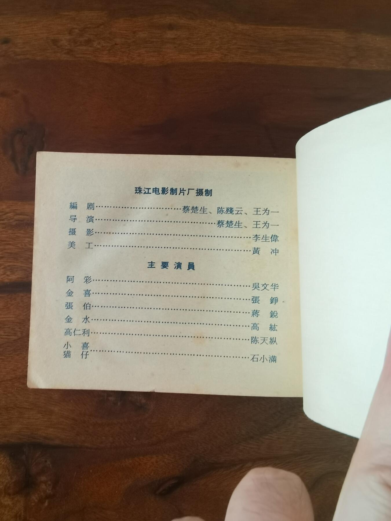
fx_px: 407
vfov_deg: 65.3
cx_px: 196
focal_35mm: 27
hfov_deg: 51.4
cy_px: 260
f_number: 2.2
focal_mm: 2.26
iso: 160
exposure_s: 1/33.3
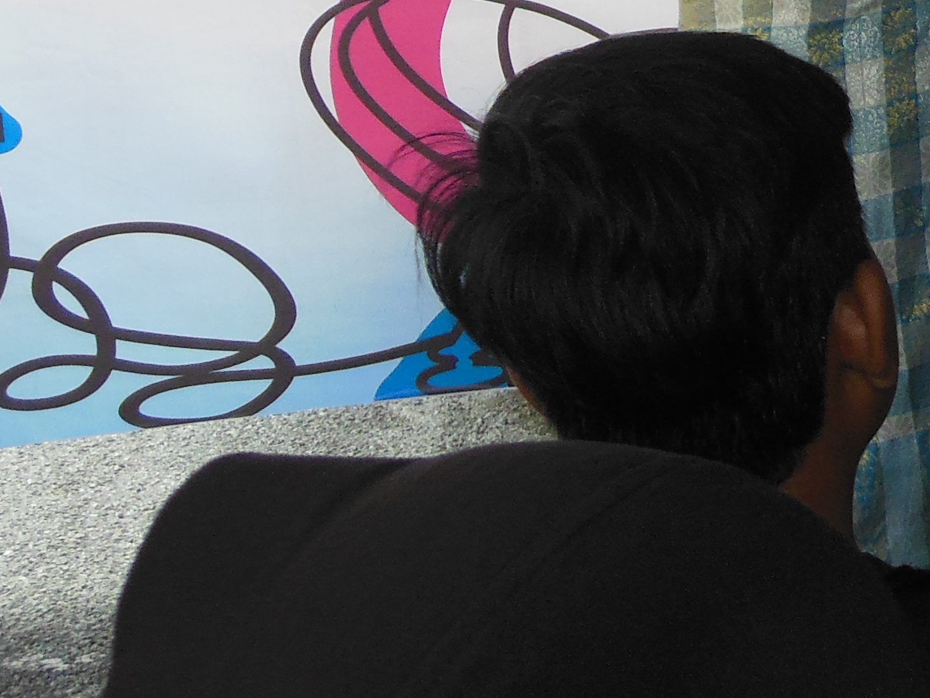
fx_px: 4218
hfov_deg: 12.0
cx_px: 1384
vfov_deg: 9.3
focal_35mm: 157
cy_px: -278
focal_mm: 8.9
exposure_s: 1/250
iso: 250
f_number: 4
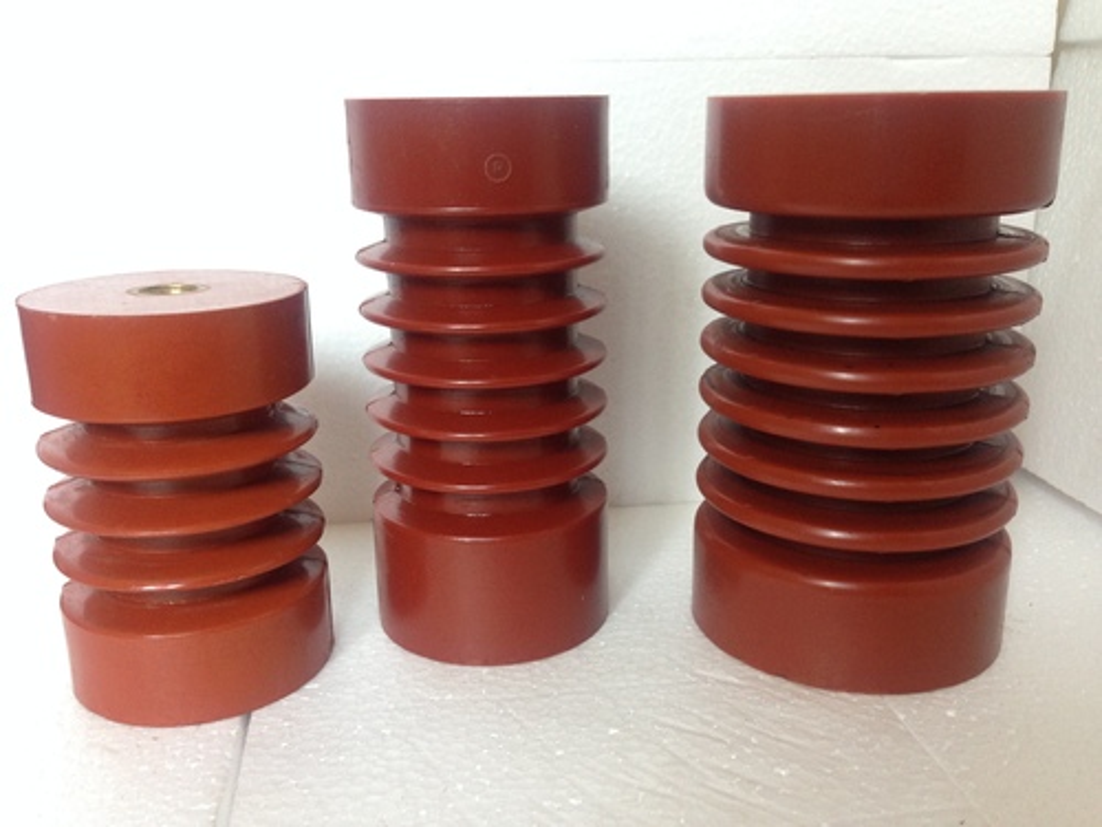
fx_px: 1051
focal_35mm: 33
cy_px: 414
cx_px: 551
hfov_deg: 55.4
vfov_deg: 42.9
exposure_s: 1/20
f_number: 2.4
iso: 160
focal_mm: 4.12
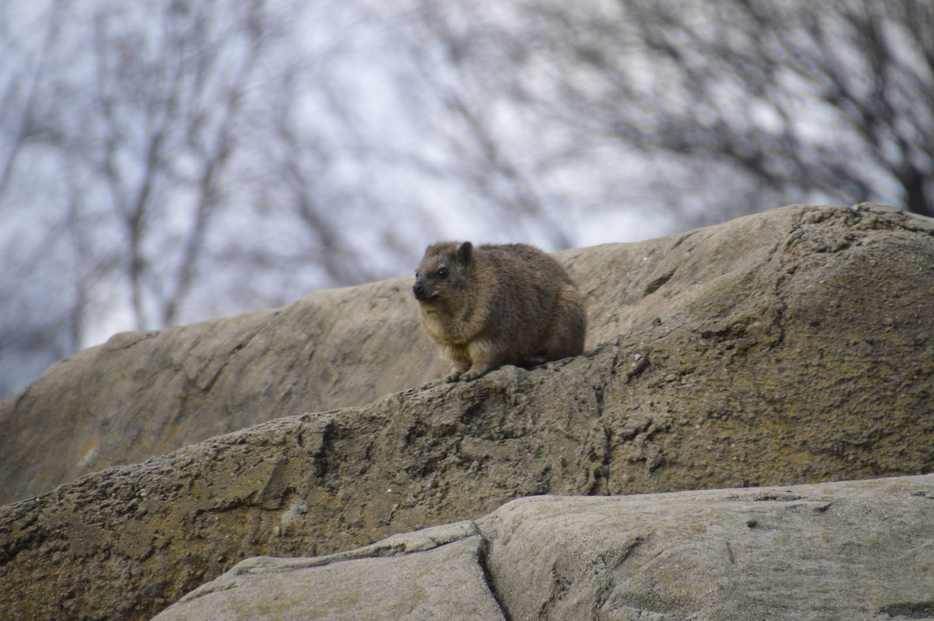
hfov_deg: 4.6
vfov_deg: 3.0
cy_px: 310
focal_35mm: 450
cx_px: 467
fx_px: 11665
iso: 500
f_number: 6.3
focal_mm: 300
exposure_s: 1/500
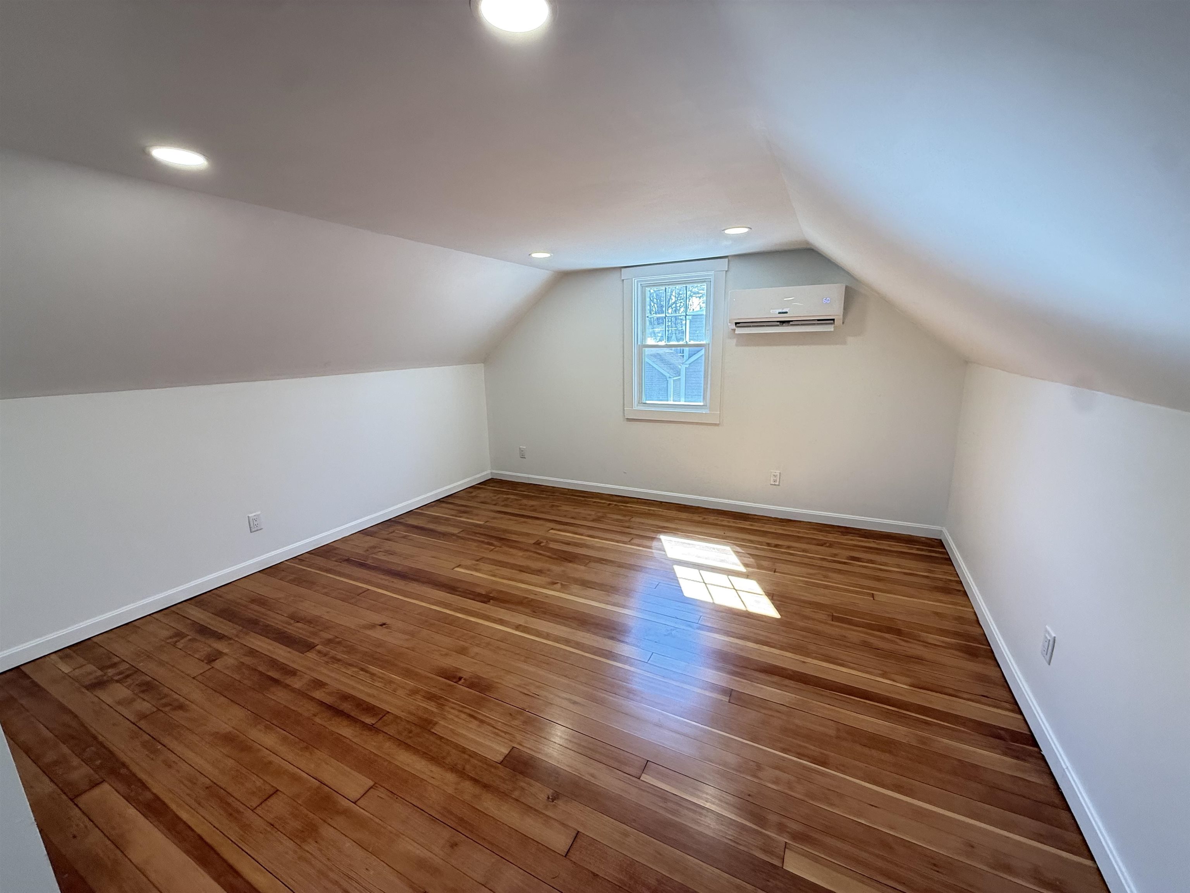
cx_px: 595
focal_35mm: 14
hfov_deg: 102.1
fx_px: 481
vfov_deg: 85.7
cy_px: 446
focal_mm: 2.22
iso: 160
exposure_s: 1/99
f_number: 2.2
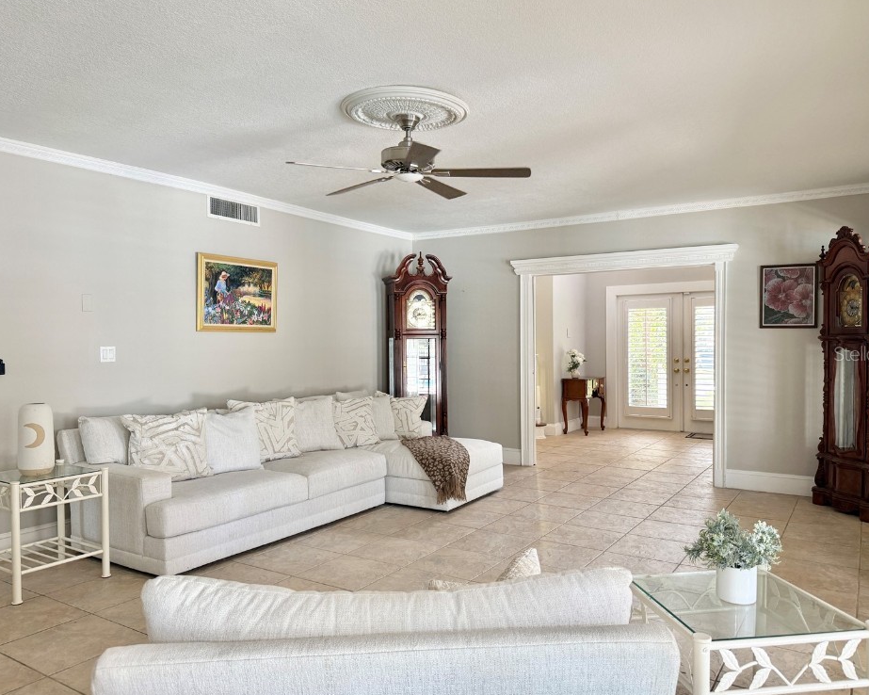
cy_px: 353
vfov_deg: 54.9
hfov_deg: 66.0
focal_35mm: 26
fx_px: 669
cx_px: 441
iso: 125
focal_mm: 6.76
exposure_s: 1/137
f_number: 1.78
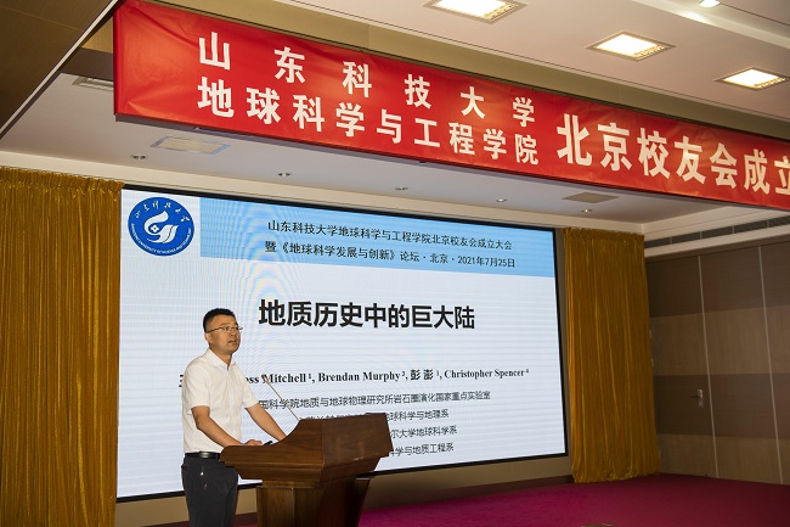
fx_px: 878
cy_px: 264
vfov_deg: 33.4
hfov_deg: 48.5
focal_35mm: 40
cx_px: 395
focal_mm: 40
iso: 160
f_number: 3.5
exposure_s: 1/200
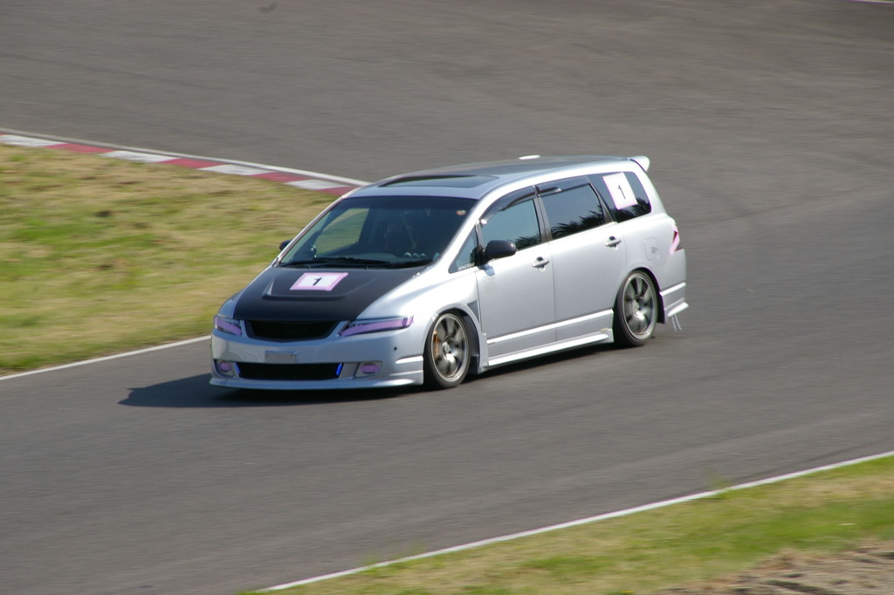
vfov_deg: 4.0
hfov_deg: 6.0
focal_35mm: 345
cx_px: 447
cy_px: 298
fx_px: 8564
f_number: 13
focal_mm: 230
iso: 200
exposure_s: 1/125
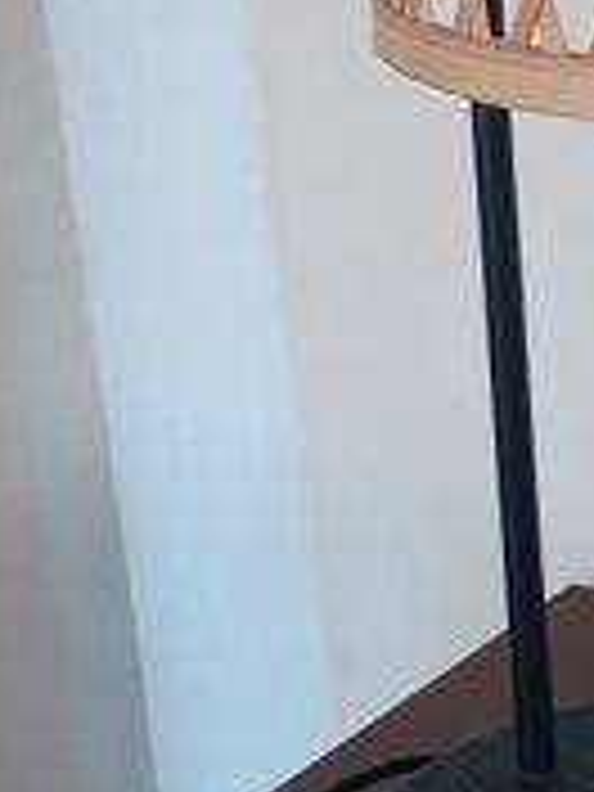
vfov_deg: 19.6
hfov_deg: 14.8
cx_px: 630
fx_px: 2242
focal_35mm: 98
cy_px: 50
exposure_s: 1/50
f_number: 1.9
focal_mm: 3.6
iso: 125
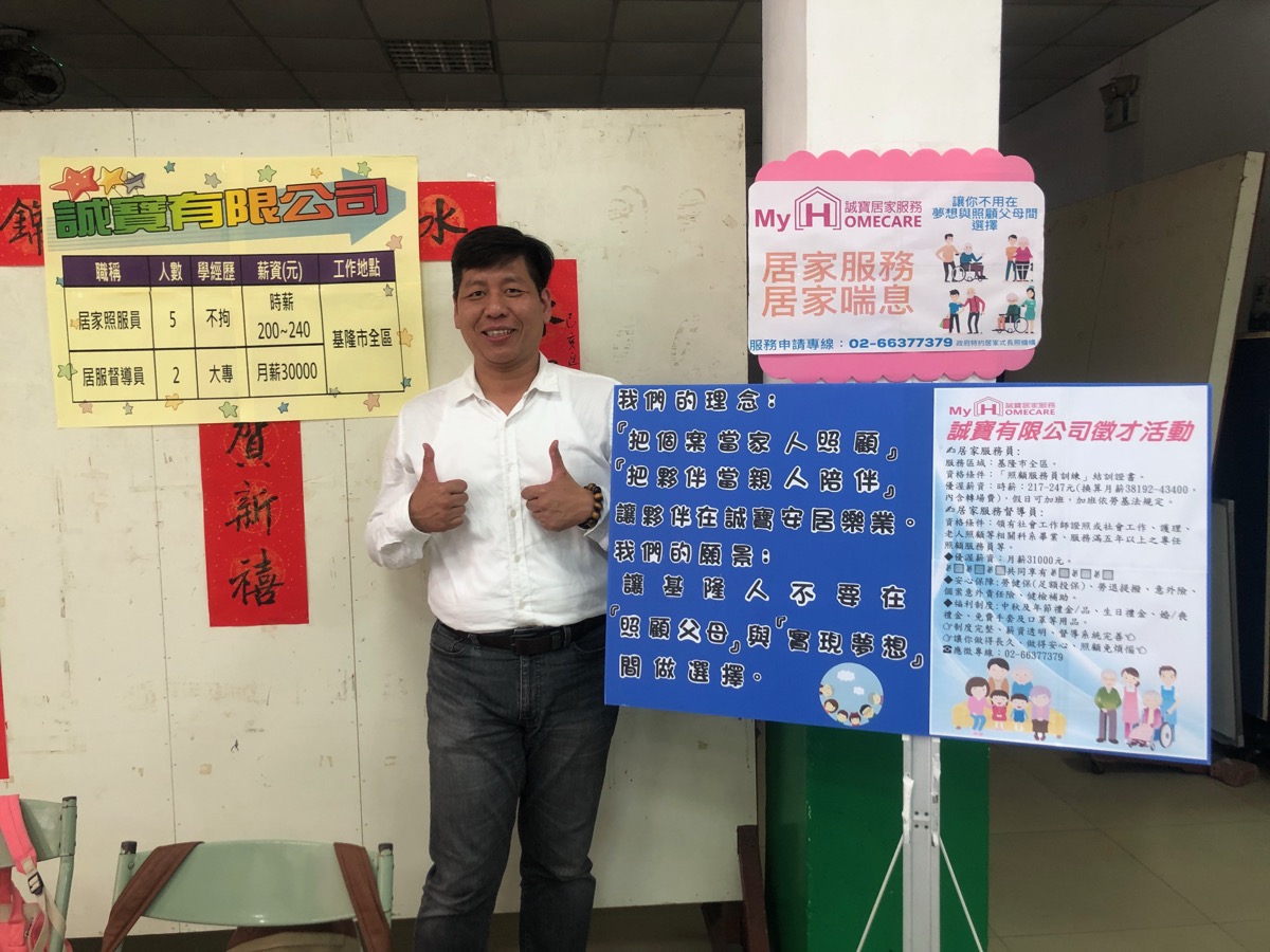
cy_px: 476
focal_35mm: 28
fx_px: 1027
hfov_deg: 63.4
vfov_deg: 49.7
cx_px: 635
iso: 40
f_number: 1.8
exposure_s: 1/24
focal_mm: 4
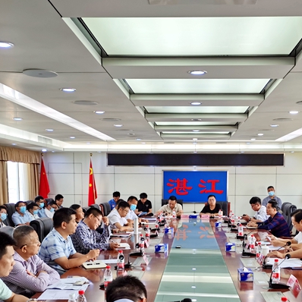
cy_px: 232
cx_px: 187
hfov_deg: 33.2
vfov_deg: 32.7
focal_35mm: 51
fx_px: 503
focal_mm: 5.58
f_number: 1.8
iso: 50
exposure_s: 1/149
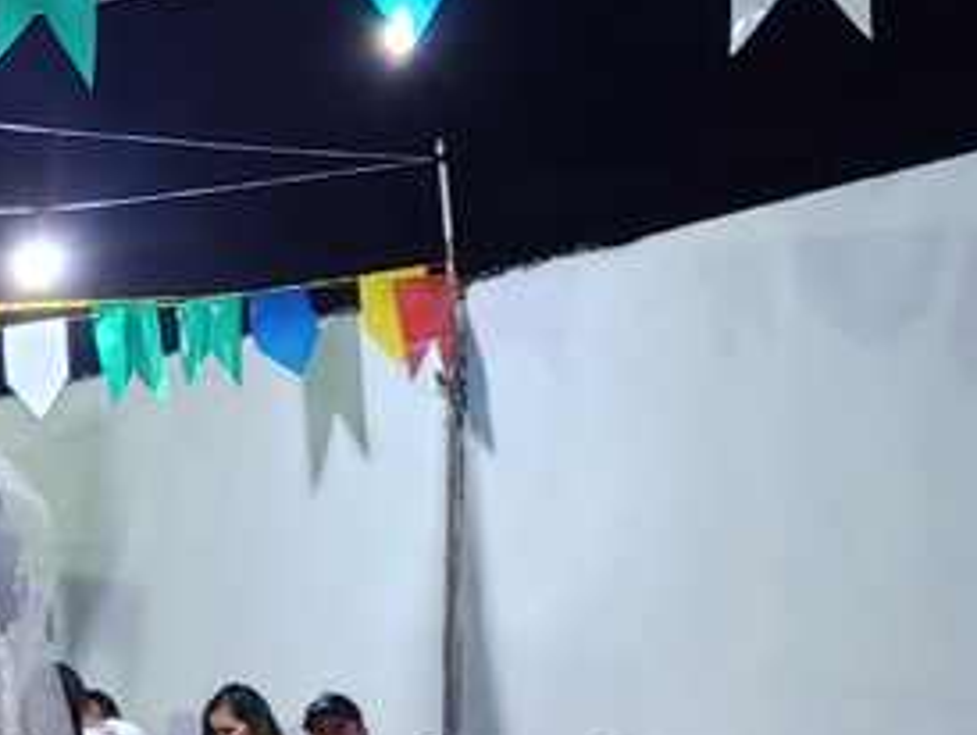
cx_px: -414
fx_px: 2740
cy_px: 756
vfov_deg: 15.0
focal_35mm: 97
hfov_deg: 18.3
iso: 250
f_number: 1.5
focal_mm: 4.3
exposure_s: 1/24
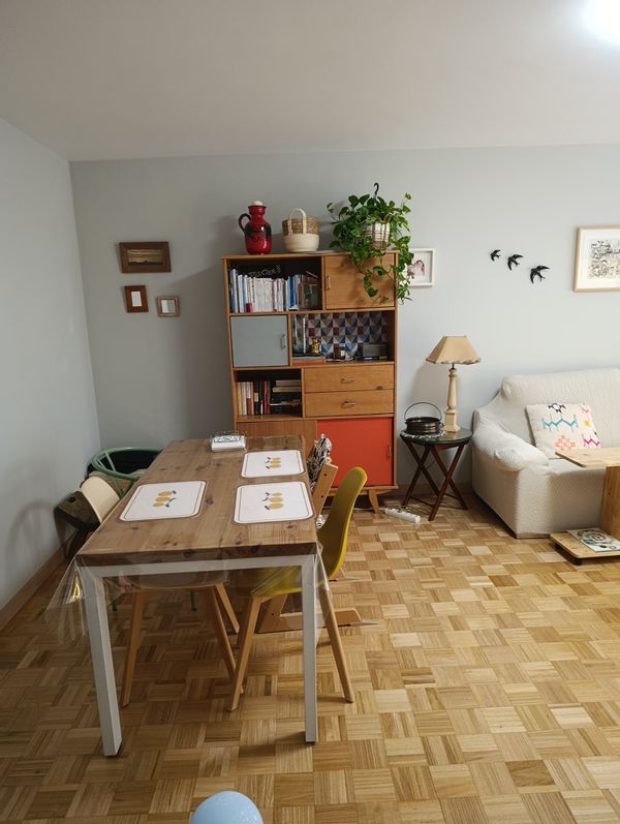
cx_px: 310
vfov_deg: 73.8
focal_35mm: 23
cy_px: 412
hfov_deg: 59.0
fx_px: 548
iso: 832
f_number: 1.65
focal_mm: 6.11
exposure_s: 1/100
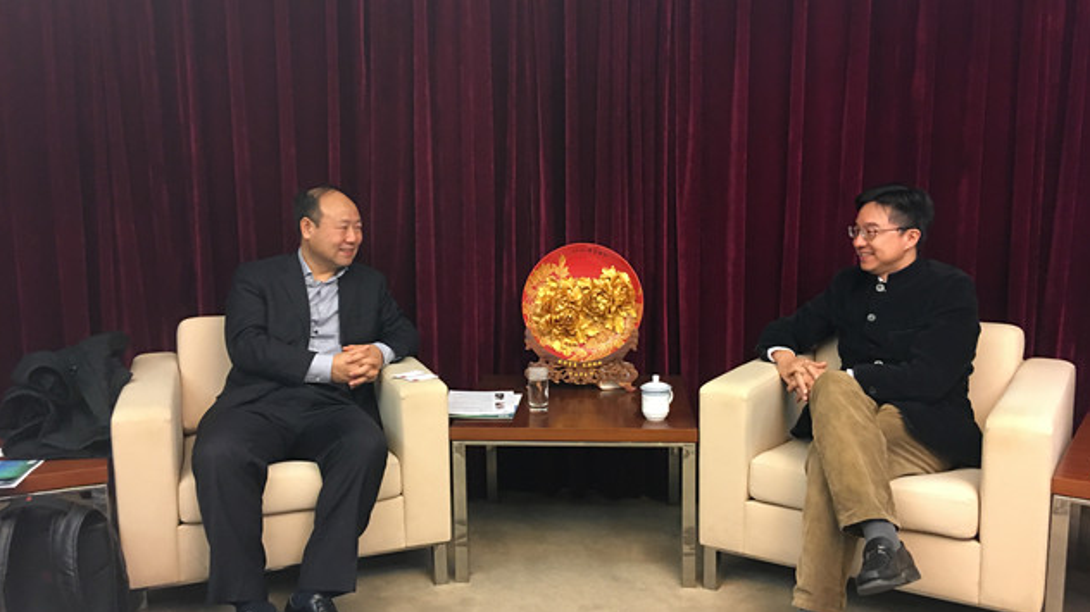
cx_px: 548
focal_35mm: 32
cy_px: 317
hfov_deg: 61.0
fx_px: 925
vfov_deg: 36.6
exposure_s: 1/10
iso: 100
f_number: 2.2
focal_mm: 4.15
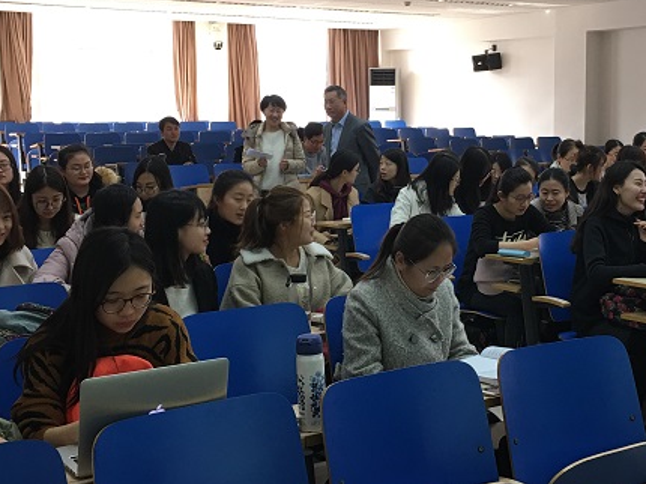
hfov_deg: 35.4
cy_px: 212
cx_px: 407
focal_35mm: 54
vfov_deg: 27.0
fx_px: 1007
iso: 40
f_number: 2.2
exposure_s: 1/33
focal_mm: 4.15
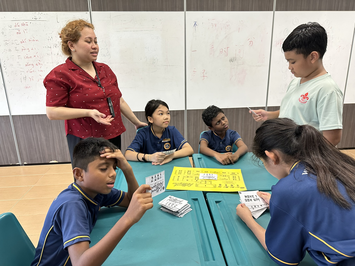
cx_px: 178
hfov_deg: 71.6
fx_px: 246
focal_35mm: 24
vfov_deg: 56.8
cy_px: 133
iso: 200
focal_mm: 6.86
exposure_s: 1/100
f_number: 1.78
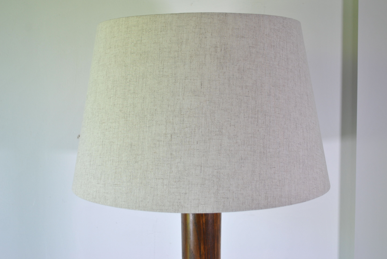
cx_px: 202
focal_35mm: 51
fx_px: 544
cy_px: 110
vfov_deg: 26.7
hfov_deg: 39.1
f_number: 4.5
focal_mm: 29
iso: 200
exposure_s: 1/60
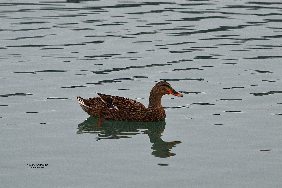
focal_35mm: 450
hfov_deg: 4.6
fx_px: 3521
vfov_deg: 3.0
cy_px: 94
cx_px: 141
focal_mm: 300
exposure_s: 1/320
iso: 400
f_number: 10
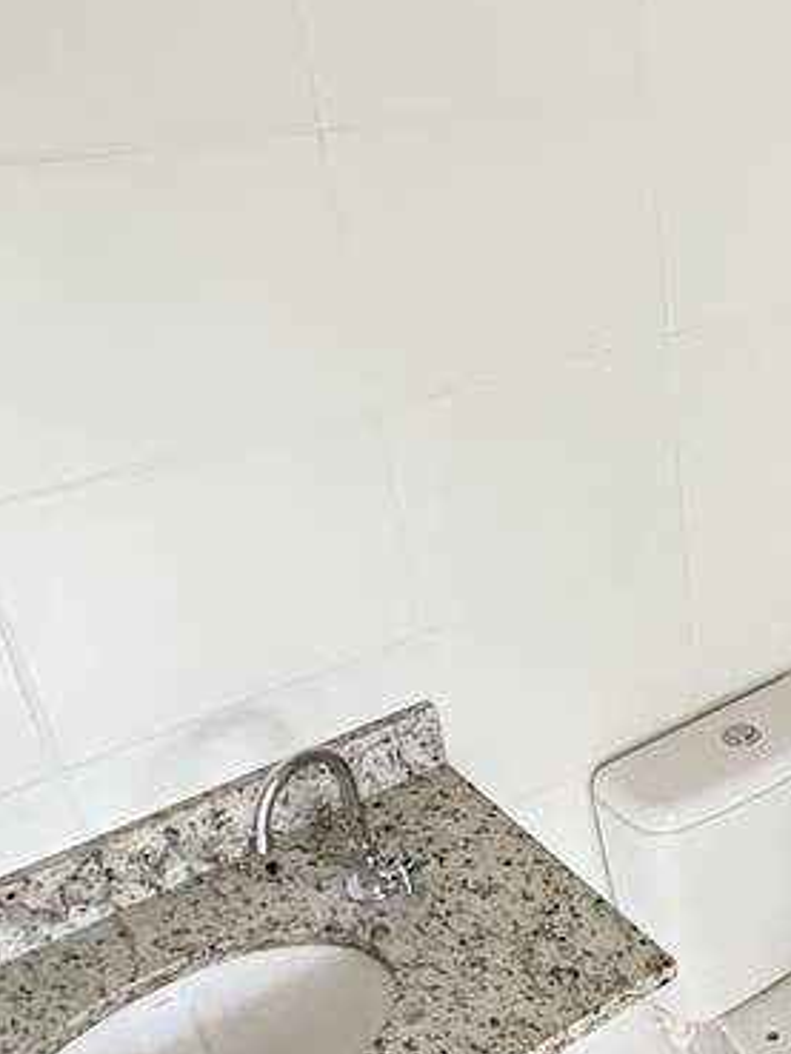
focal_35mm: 41
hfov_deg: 32.4
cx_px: 785
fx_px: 1248
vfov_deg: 45.6
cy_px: 611
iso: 1000
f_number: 2.2
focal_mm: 2.22
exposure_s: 1/40
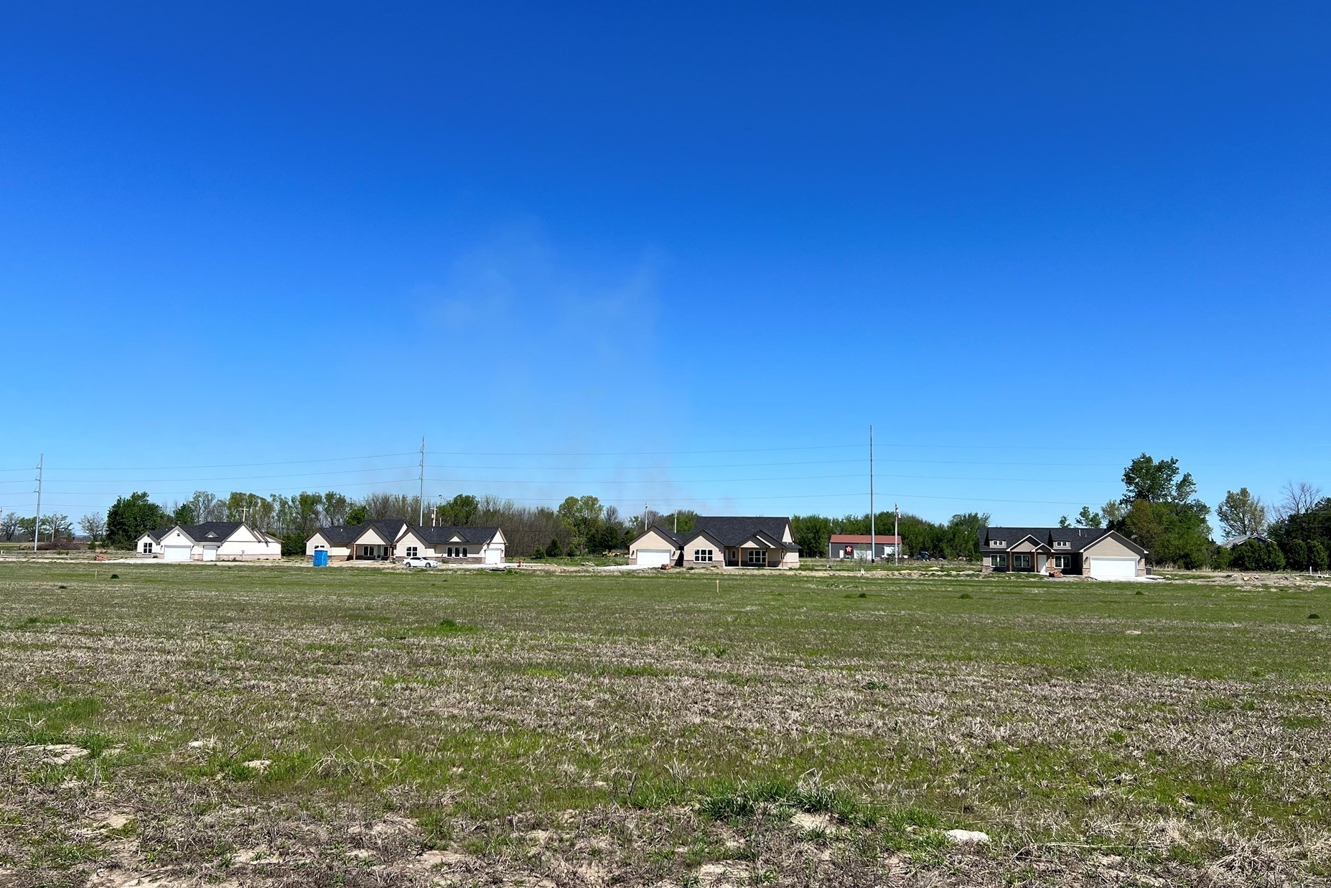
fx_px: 1035
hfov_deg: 65.5
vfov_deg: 46.4
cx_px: 663
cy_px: 440
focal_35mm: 28
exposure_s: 1/5882
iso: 50
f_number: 1.5
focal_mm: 5.7
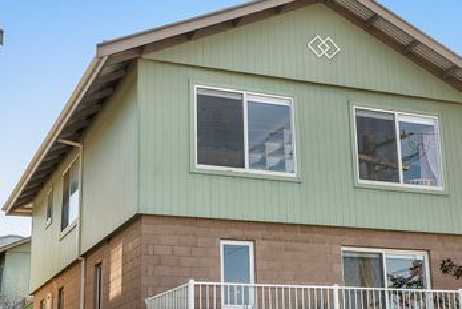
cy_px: 178
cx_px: 309
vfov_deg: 29.3
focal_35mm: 46
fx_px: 591
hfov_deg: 42.1
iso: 250
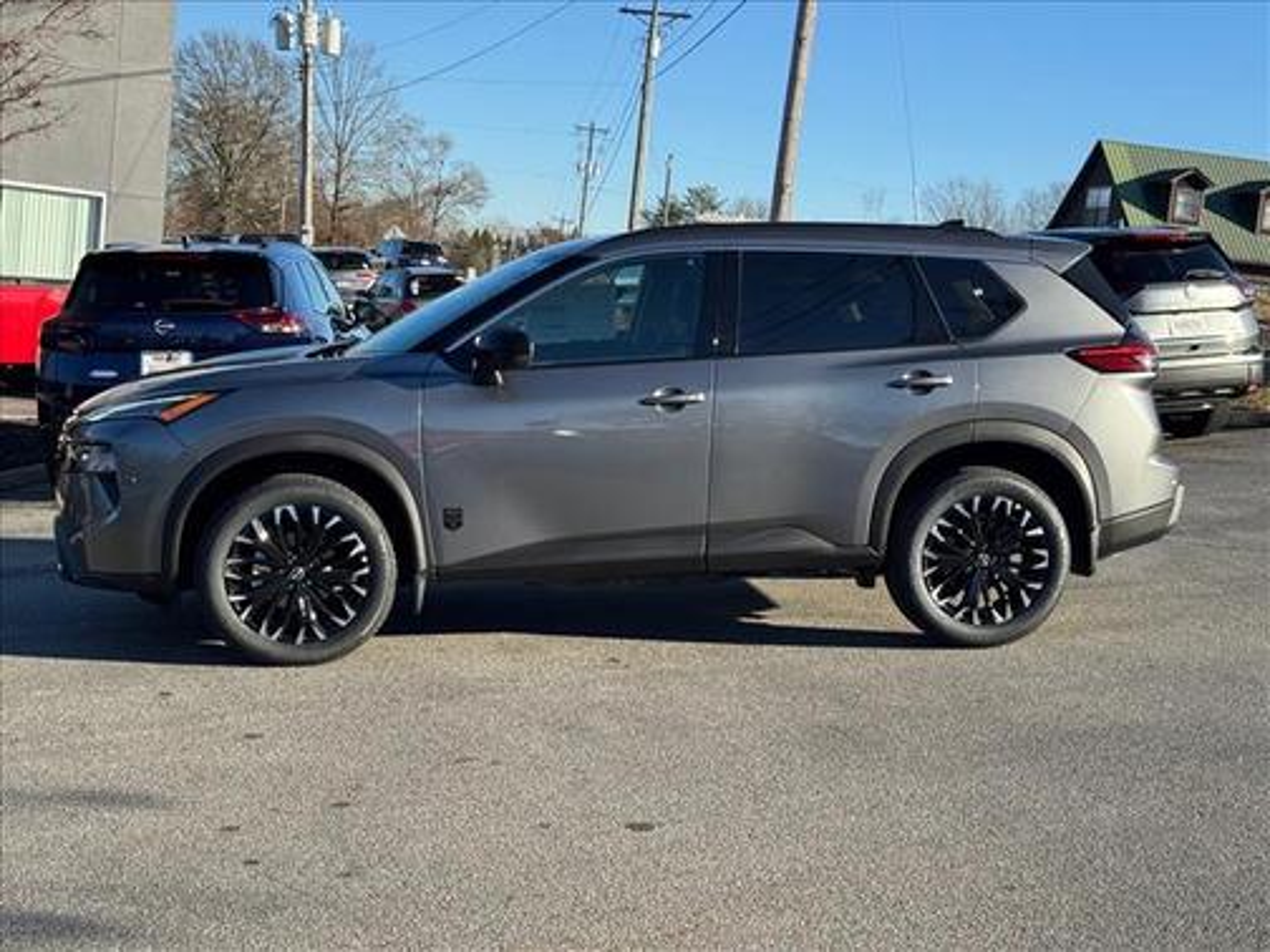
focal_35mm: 48
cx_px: 635
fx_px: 1761
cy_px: 476
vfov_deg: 30.3
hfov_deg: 39.7
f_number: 1.78
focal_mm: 6.76
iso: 64
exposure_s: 1/1770
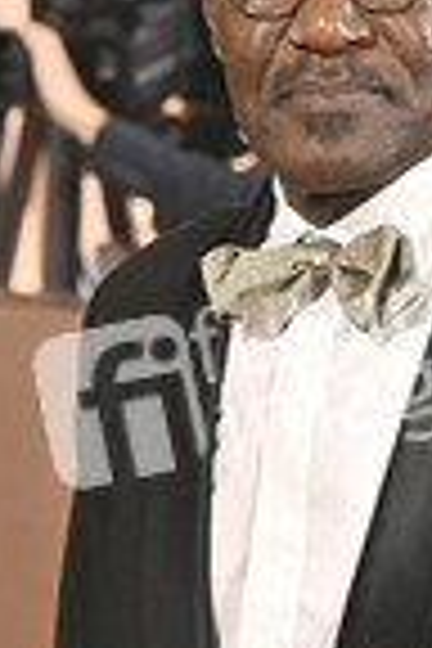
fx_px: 3906
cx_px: 396
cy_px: 608
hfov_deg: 6.3
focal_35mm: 217
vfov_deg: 9.4
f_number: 5
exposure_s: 1/320
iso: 2500
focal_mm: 78
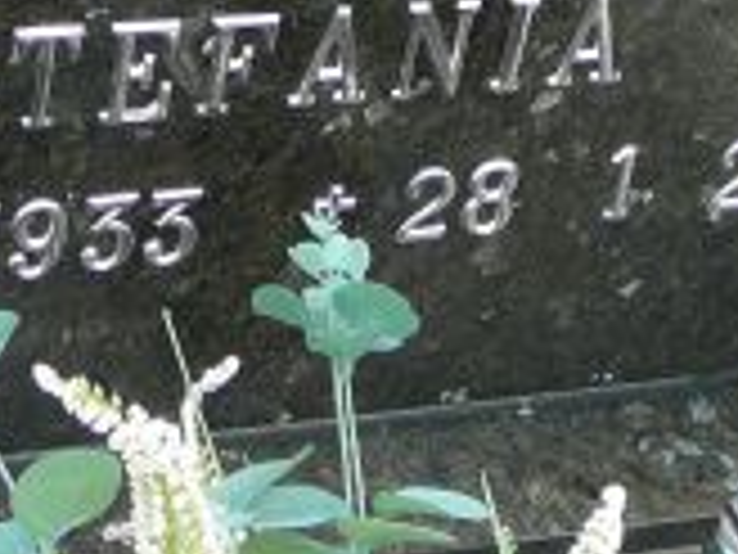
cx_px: 230
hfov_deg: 11.7
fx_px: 3582
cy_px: -293
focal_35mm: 168
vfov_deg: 8.6
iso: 80
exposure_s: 1/250
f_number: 3.2
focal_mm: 6.4
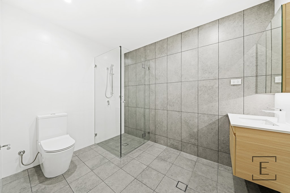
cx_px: 145
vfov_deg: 90.0
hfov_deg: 112.6
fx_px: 97
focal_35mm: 12
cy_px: 96
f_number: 9
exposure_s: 3.2
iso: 100
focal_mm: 12
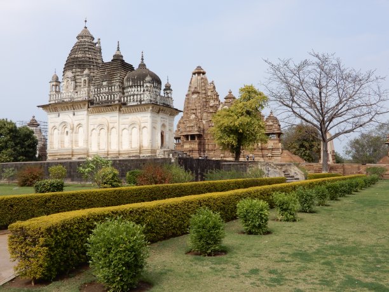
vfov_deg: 37.7
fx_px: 427
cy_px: 146
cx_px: 194
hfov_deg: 49.0
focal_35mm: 38
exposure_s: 1/800
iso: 80
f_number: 4
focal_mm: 6.8
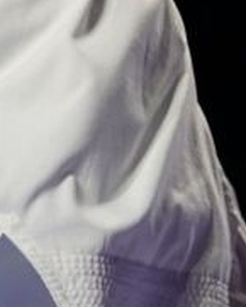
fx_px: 12158
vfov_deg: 1.4
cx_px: -243
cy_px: -416
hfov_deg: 1.2
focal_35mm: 1337
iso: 640
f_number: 2.8
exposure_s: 1/1000
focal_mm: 143
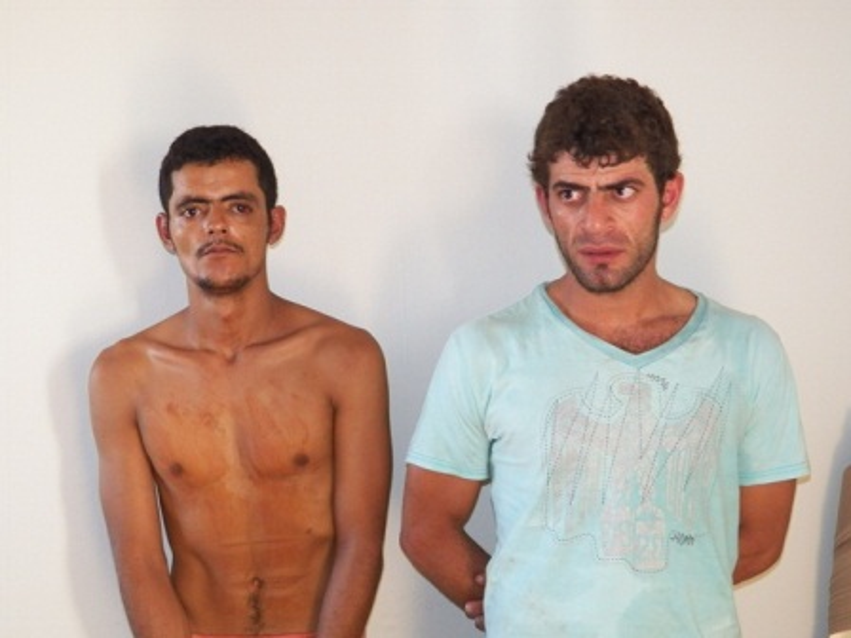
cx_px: 426
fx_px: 1229
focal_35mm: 50
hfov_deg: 38.2
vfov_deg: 29.1
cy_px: 319
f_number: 3.2
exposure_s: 1/40
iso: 400
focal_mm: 8.9
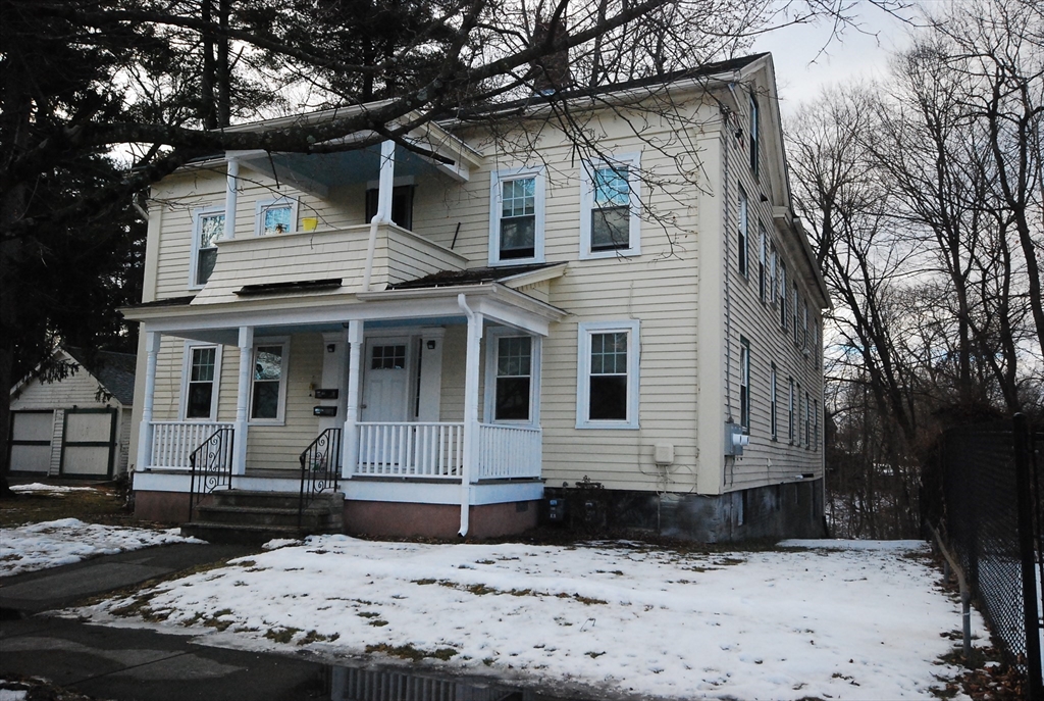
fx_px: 828
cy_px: 350
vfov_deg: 45.8
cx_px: 522
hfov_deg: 64.5
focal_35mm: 28
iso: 1600
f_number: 10
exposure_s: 1/400
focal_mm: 19
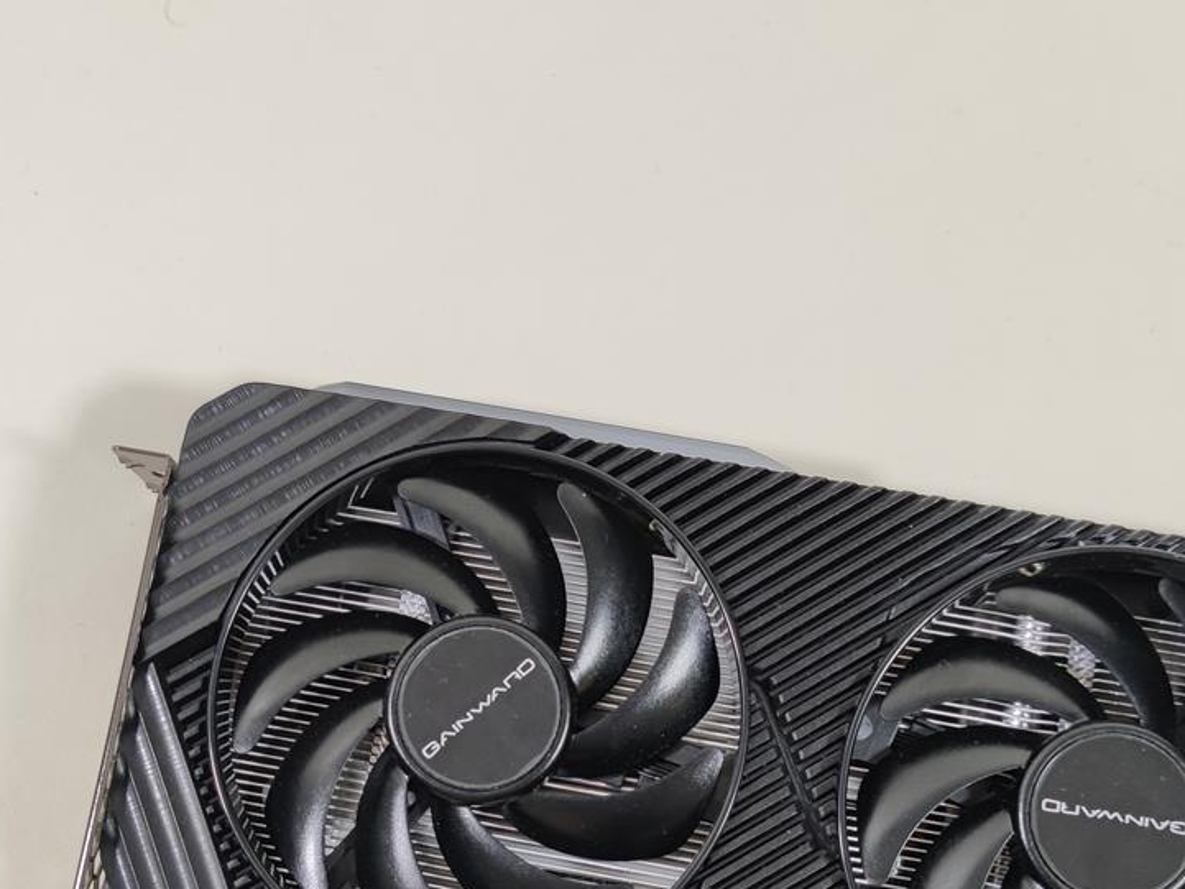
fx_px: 1780
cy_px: 661
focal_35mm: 52
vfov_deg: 27.7
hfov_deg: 36.8
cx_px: 631
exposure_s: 1/100
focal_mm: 6.78
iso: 80
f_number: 1.85
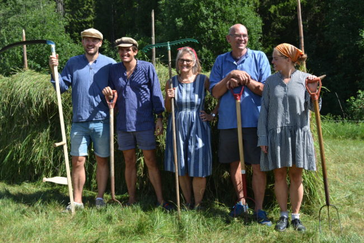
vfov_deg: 29.8
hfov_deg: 43.6
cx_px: 182
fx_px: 455
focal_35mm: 45
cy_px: 122
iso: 100
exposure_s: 1/200
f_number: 7.1
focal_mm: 30
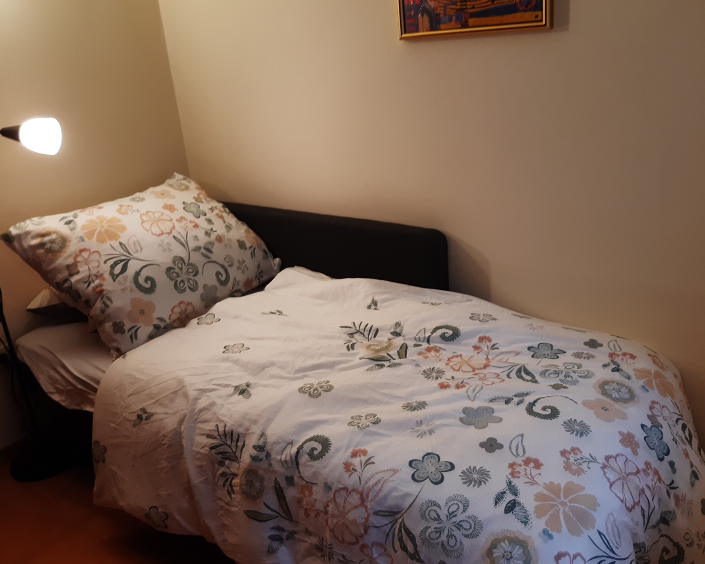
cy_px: 275
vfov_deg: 48.5
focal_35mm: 30
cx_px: 388
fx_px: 626
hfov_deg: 58.7
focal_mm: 3.92
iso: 80
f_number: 1.7
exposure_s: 1/50
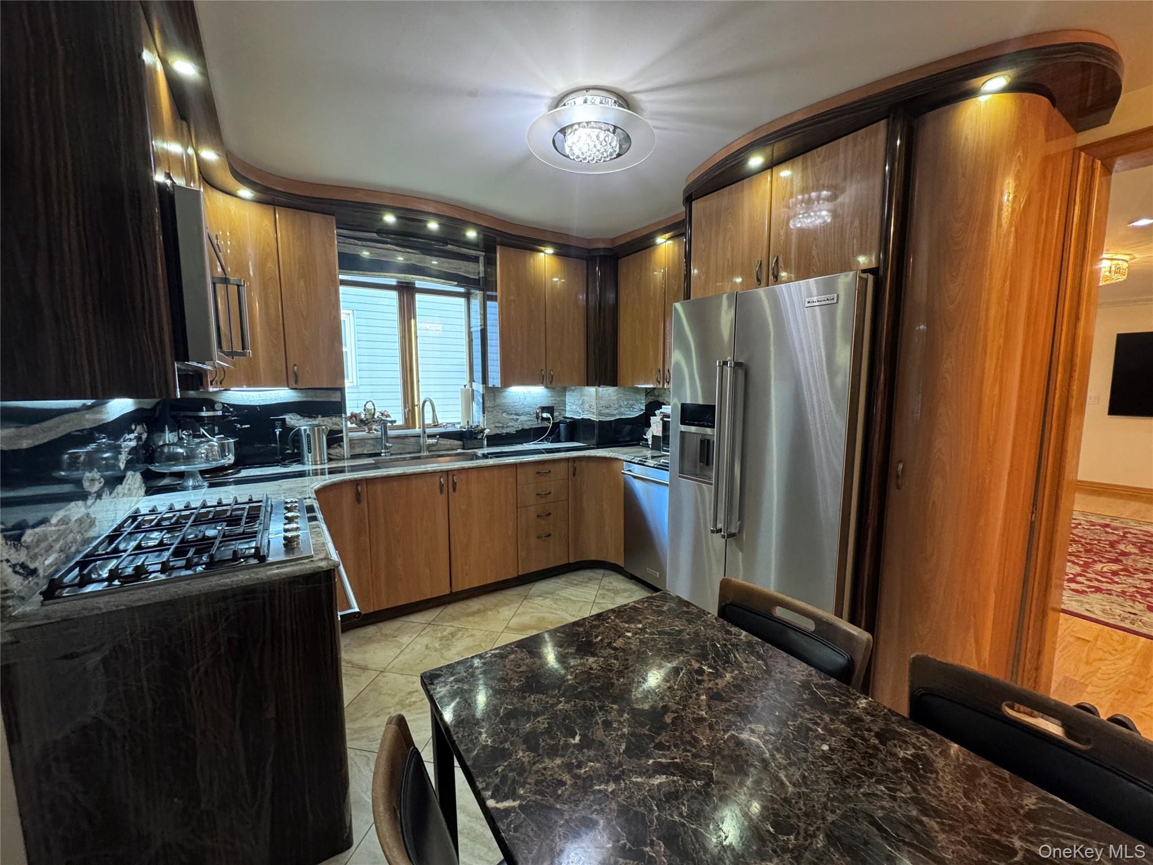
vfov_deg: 85.7
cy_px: 432
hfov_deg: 102.1
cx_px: 576
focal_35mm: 14
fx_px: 466
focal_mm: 2.22
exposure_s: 1/60
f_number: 2.2
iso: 400
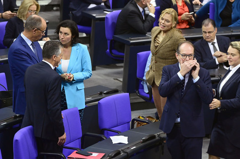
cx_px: 120
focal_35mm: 220
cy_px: 80
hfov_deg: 9.4
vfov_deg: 6.2
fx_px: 1466
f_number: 5.6
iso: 10000
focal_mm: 220
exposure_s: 1/320
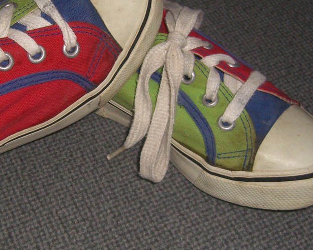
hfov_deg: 26.2
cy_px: 122
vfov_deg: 21.2
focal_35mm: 72
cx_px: 89
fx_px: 667
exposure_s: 1/60
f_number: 2.8
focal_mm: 7.9
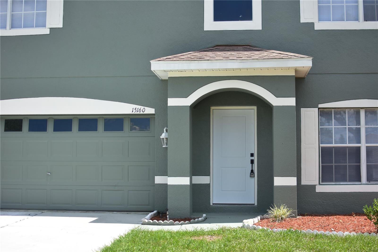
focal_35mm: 52
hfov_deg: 37.9
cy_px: 126
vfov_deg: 25.7
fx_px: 551
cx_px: 189
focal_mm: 35
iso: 450
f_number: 2.5
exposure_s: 1/8000
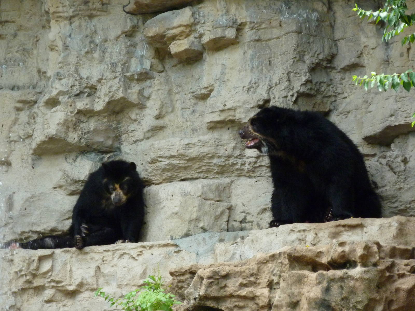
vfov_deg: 8.2
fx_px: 2182
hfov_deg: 10.9
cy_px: 156
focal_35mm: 182
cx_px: 208
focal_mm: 29.9
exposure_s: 1/200
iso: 400
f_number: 4.5
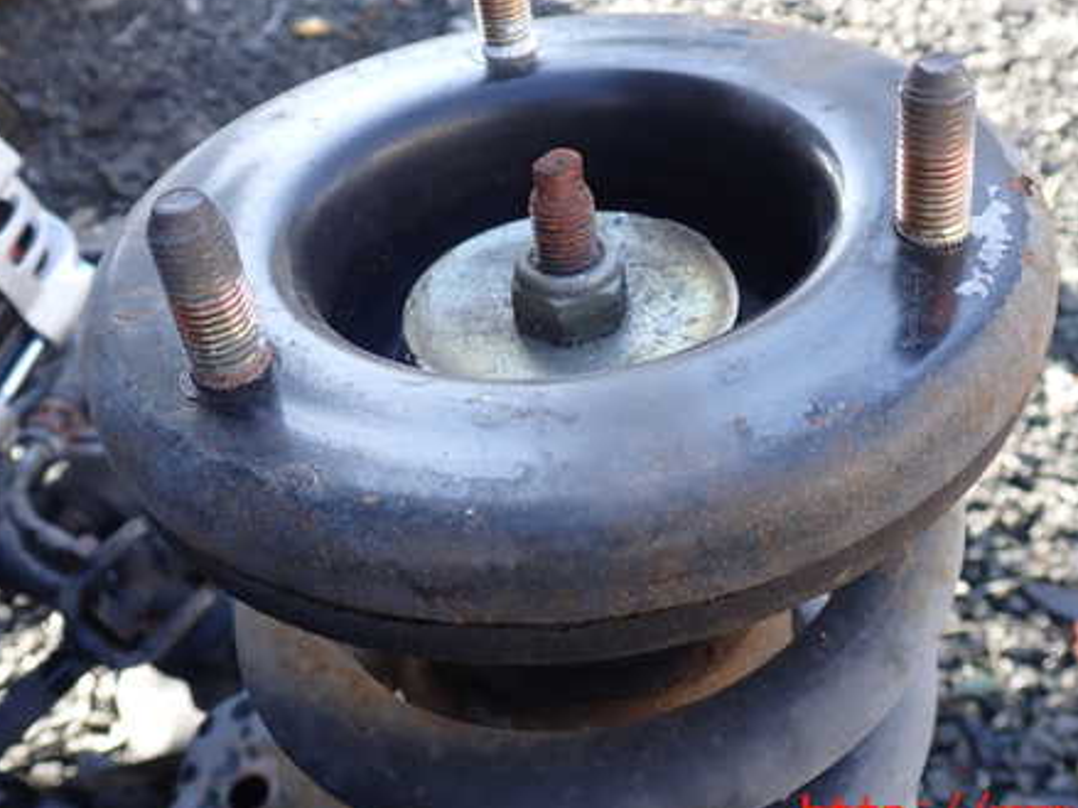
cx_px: 619
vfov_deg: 34.9
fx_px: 1276
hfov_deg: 45.6
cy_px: 297
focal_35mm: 41
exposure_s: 1/80
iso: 100
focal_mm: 5.4
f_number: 3.2
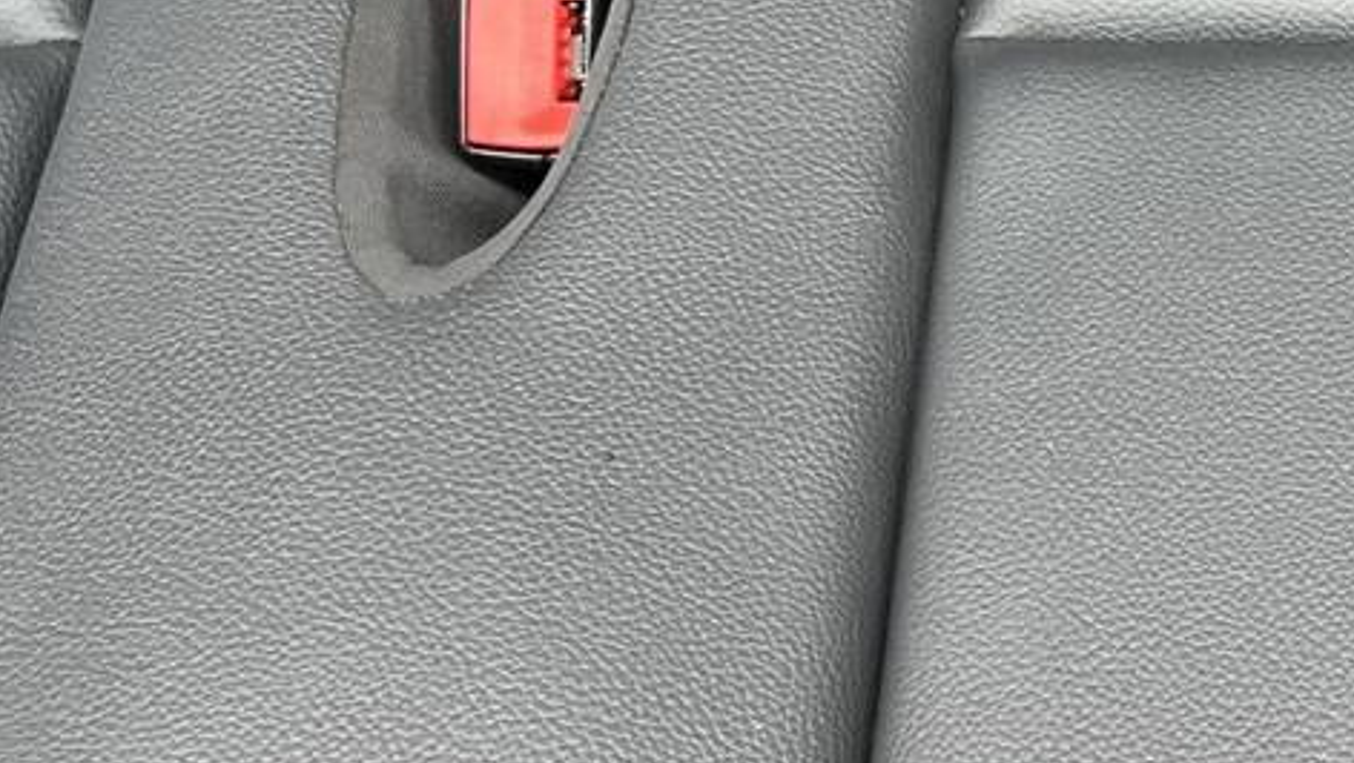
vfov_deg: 12.6
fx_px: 3448
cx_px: 1667
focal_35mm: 96
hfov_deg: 20.6
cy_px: 112
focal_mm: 5.1
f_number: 1.6
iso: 50
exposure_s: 1/122
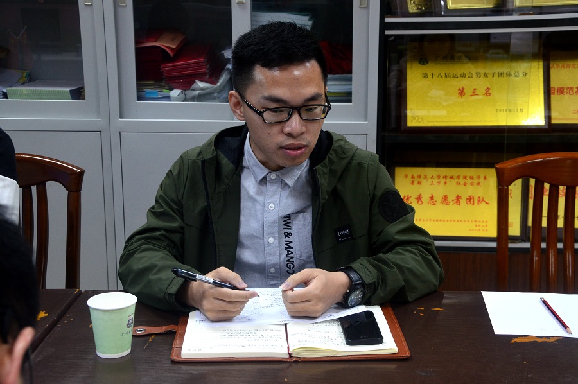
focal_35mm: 57
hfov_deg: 35.1
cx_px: 289
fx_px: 914
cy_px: 192
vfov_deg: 23.7
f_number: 6.3
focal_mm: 38
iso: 720
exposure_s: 1/15
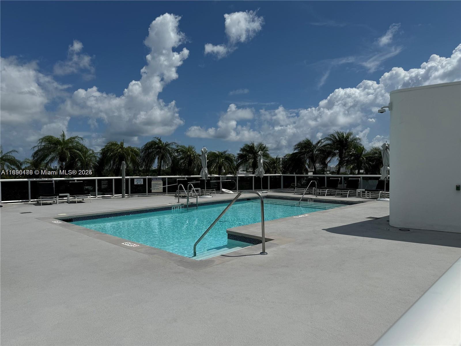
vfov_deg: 56.8
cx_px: 230
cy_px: 173
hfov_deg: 71.6
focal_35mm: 24
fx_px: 320
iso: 80
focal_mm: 6.76
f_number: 1.78
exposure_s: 1/15152
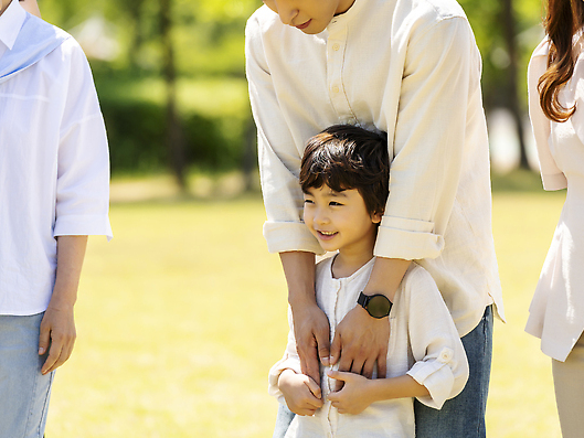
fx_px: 3679
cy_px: 218
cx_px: 328
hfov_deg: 9.1
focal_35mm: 218
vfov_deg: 6.8
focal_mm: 200
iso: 100
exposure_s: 1/500
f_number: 4
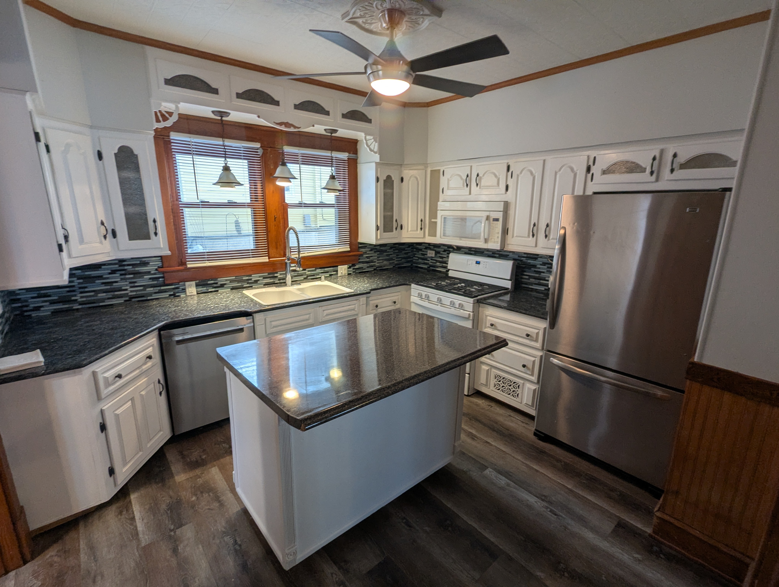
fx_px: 361
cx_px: 390
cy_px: 294
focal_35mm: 16
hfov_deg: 94.4
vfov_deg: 78.2
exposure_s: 1/120
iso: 75
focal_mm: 2.35
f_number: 2.2
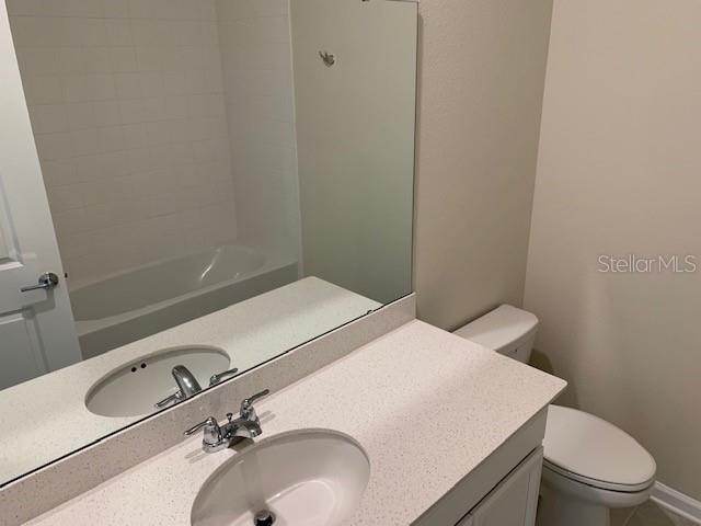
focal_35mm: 26
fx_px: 527
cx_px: 350
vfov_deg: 53.1
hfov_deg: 67.3
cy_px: 263
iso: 100
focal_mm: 4.25
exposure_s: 1/60
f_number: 1.8
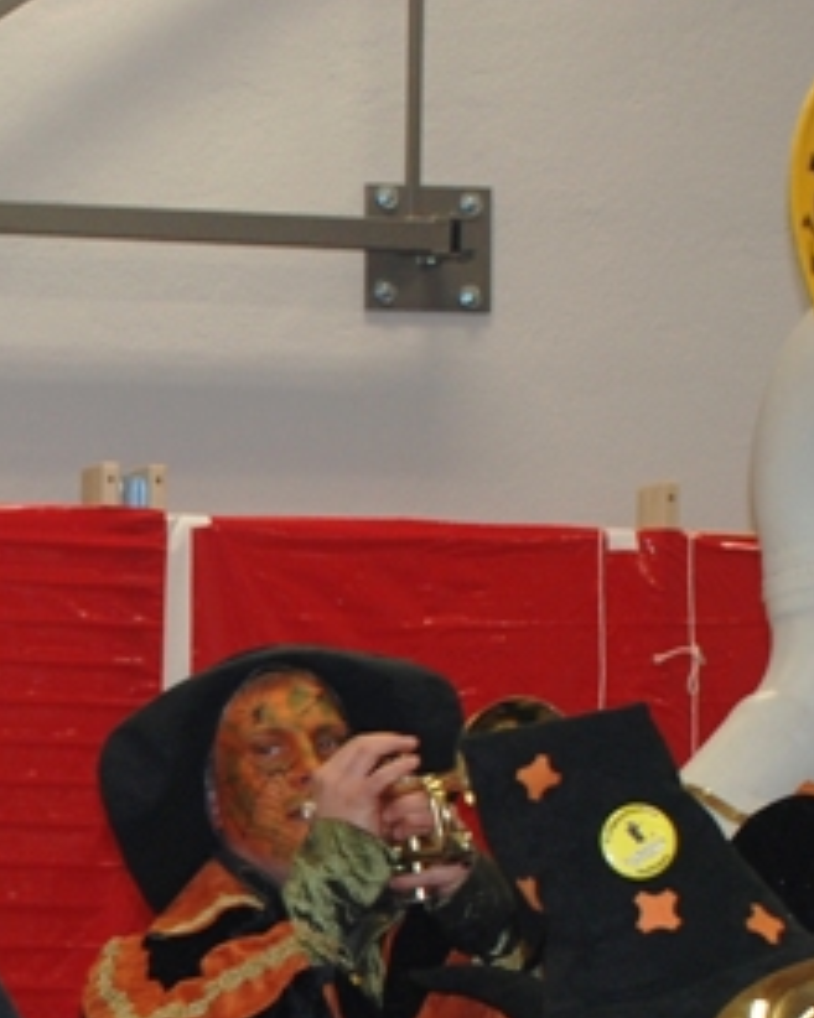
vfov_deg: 9.1
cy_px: 1105
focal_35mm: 211
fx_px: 6358
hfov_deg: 7.2
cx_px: -420
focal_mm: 40
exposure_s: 1/60
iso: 200
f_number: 4.5
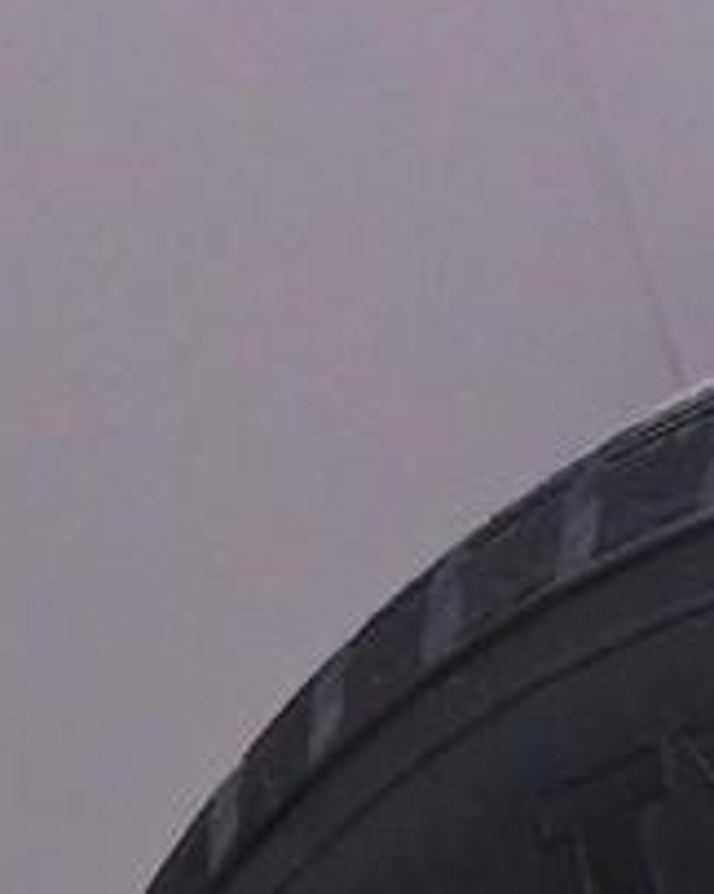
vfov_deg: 6.6
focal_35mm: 276
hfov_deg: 5.3
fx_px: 7291
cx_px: 1975
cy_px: 2321
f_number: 4.2
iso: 1600
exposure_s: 1/30
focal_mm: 24.5
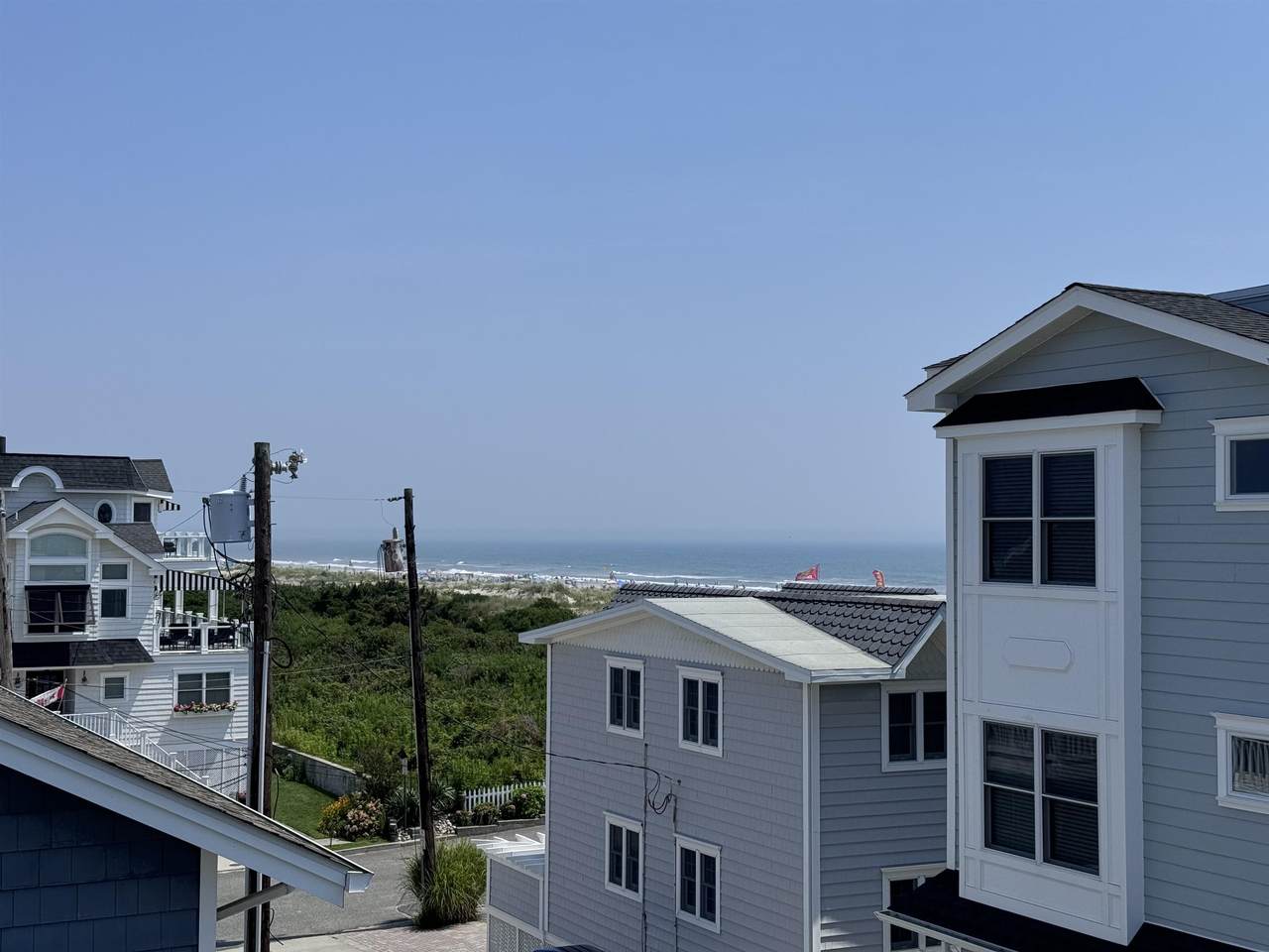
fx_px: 1760
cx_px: 634
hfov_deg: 39.7
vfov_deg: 30.3
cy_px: 476
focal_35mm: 48
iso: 64
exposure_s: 1/7937
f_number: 1.78
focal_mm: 6.76
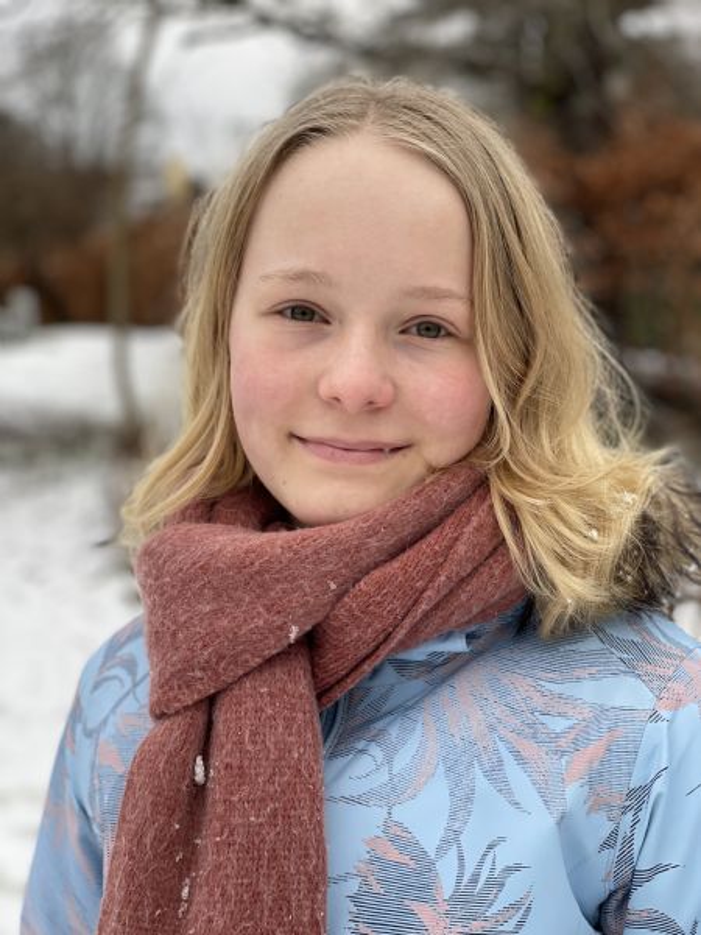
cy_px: 468
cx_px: 350
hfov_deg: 28.0
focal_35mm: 52
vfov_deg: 36.8
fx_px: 1404
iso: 25
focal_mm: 6
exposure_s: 1/122
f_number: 2
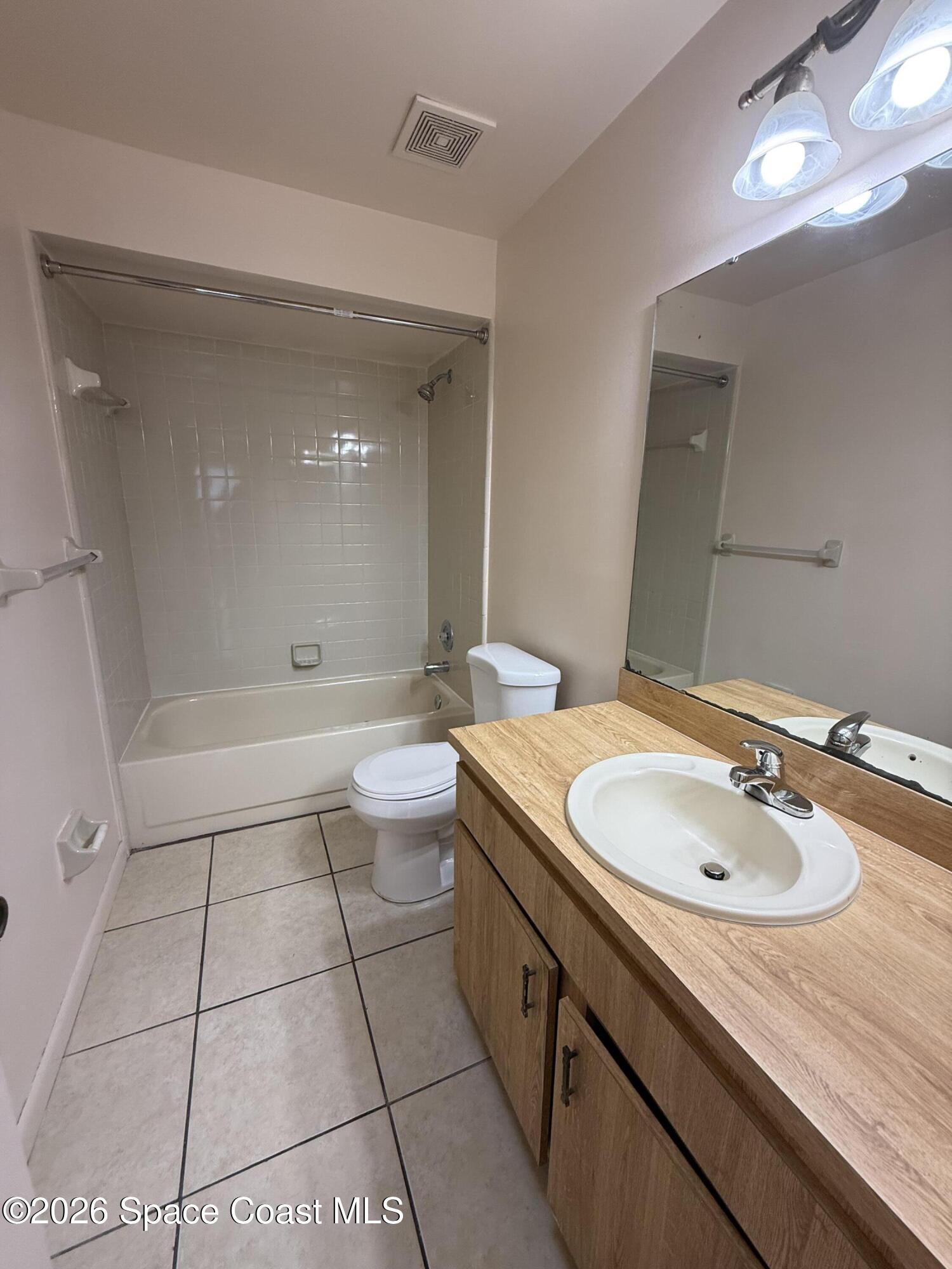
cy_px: 634
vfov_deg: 102.1
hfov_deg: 85.7
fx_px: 513
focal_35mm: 14
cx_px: 476
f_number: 2.2
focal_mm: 2.22
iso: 160
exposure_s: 1/120
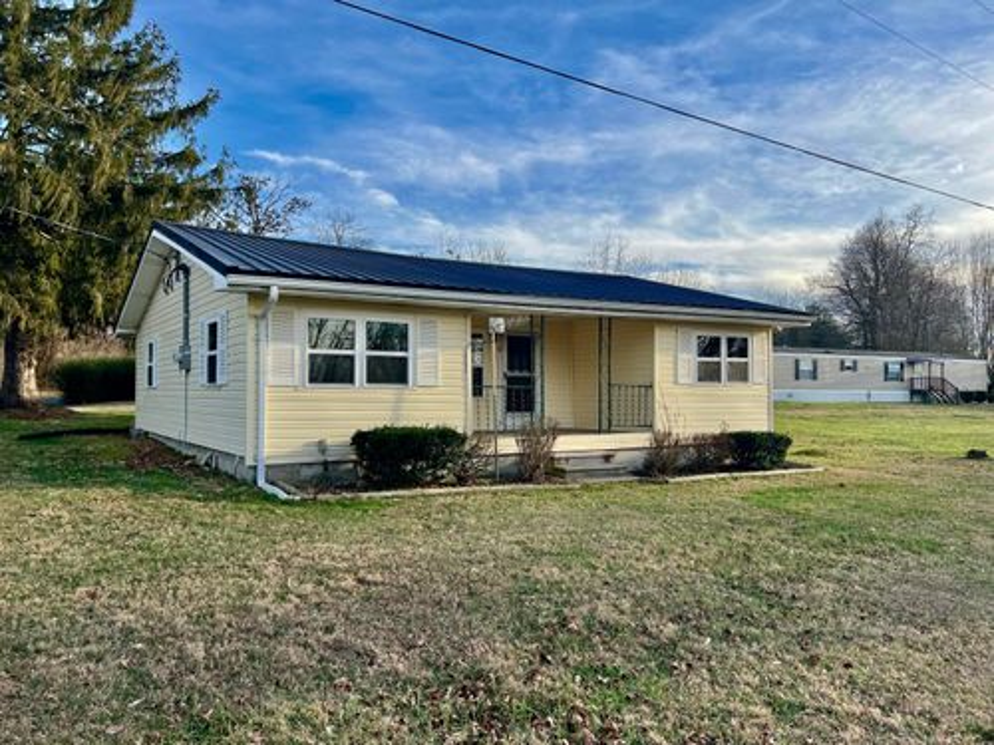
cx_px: 497
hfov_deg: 67.3
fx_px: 747
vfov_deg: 53.1
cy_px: 372
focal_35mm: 26
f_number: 1.5
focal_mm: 5.7
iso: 50
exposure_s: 1/2008
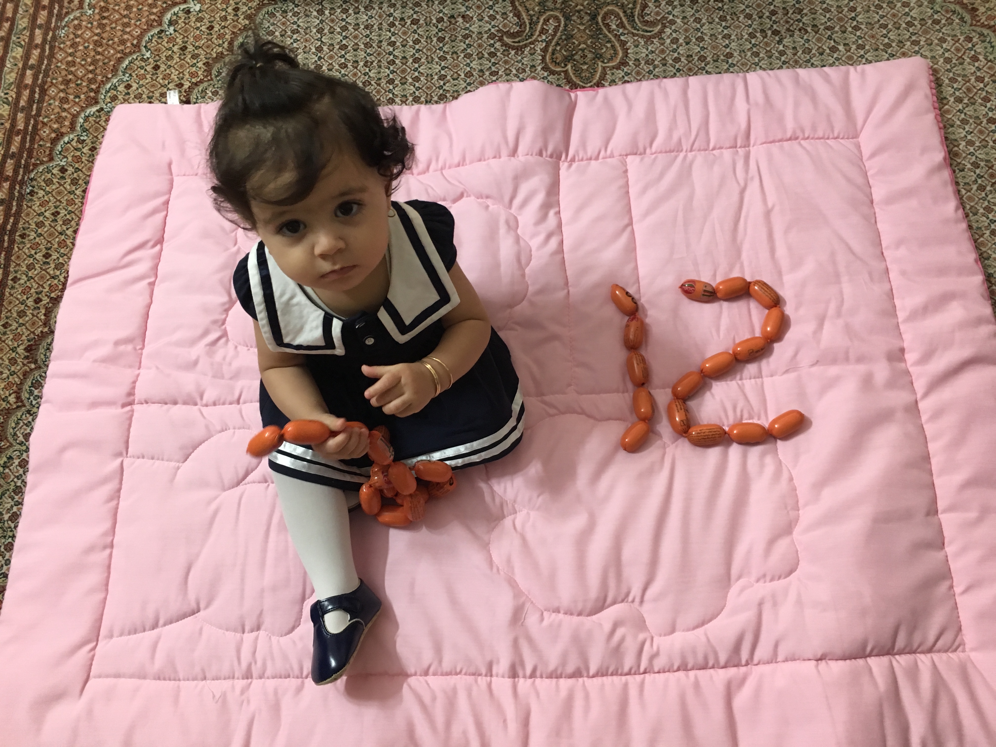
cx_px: 498
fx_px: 834
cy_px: 374
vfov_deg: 48.2
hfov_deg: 61.7
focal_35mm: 29
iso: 160
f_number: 2.2
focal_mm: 4.15
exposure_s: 1/33
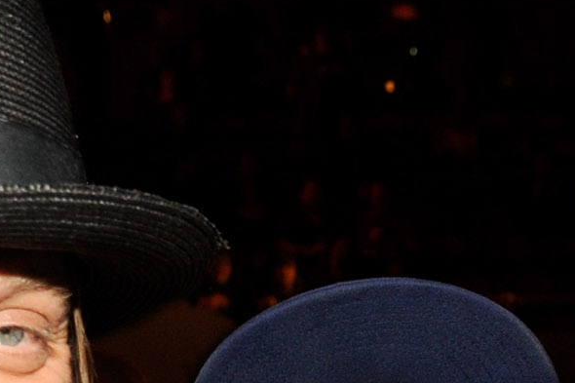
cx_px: 691
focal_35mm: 122
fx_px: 1948
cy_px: 827
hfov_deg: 16.1
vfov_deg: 10.2
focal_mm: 24
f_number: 5.6
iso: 1000
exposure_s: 1/30
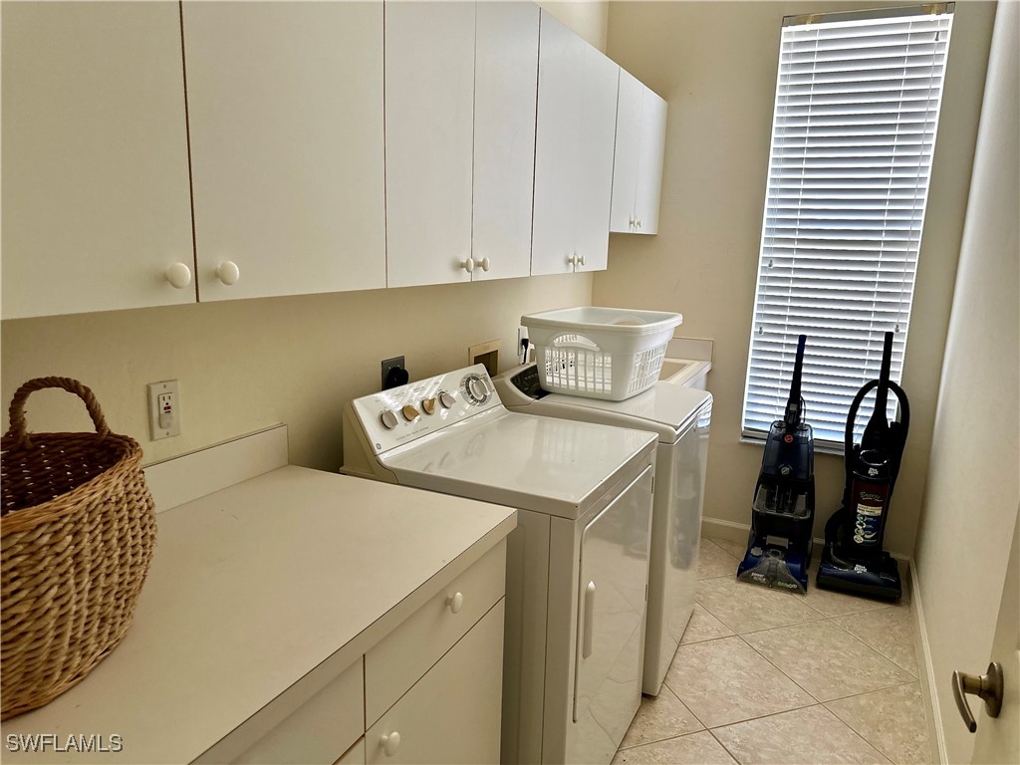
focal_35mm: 24
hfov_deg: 71.6
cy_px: 382
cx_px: 510
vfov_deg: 56.8
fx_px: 707
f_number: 1.78
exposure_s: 1/78
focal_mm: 6.86
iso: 250
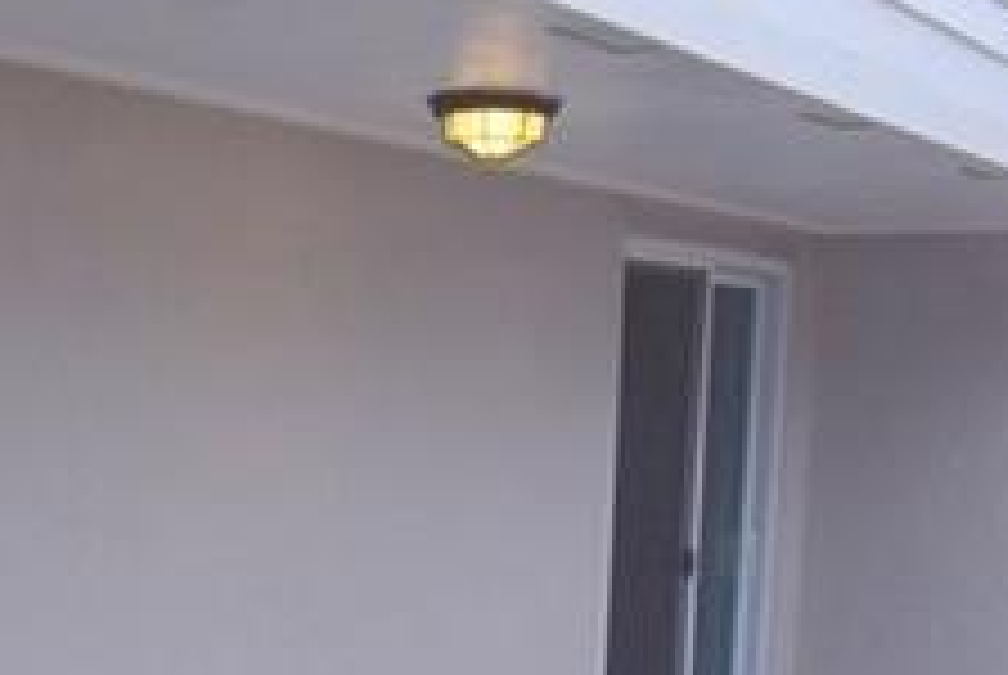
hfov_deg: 26.4
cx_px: 212
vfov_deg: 17.7
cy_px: 670
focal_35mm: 75
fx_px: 2111
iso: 400
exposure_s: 1/320
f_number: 10
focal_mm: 11
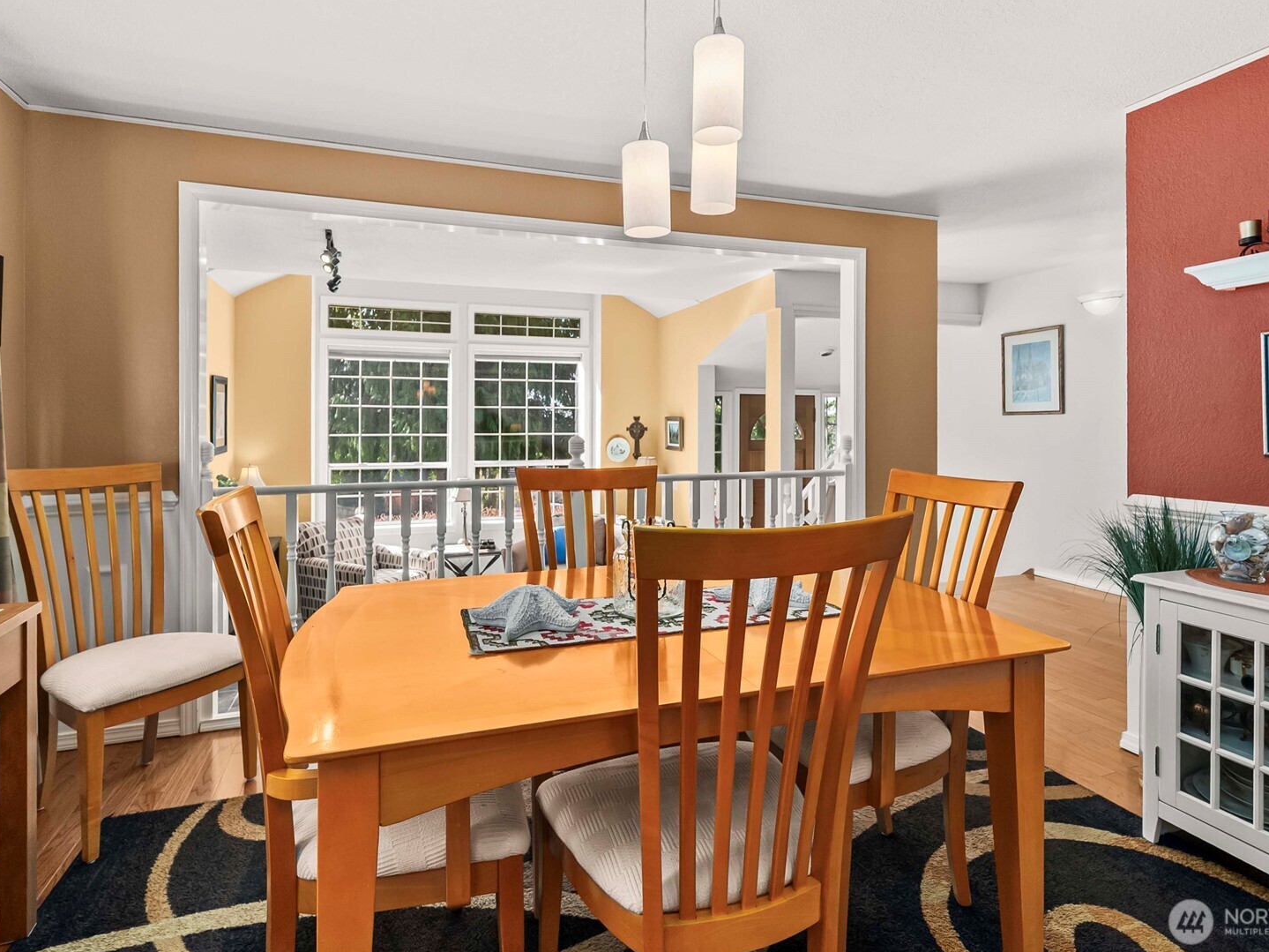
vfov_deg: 74.7
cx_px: 636
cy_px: 456
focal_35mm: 17
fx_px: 623
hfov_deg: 91.0
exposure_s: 1/30
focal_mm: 15
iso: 800
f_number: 7.1
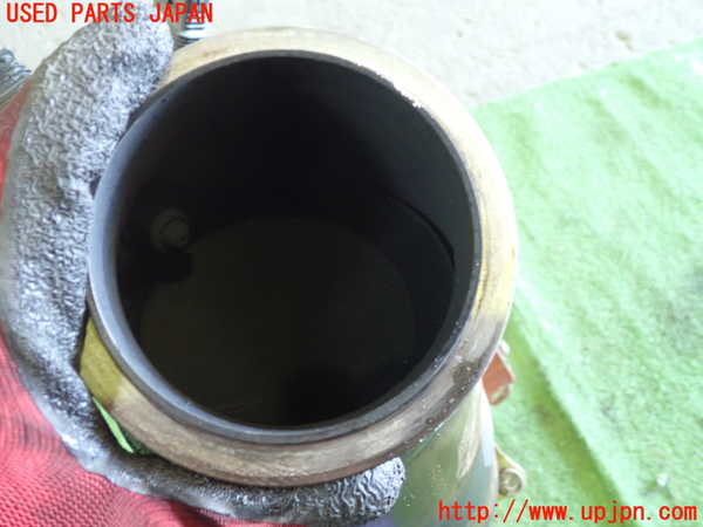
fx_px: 609
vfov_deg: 46.8
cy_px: 264
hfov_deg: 60.0
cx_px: 352
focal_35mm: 30
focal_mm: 5.4
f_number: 2.3
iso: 800
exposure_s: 1/20
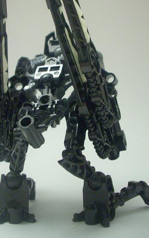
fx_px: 351
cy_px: 79
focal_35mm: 54
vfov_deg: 37.1
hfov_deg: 23.9
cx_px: 56
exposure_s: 1/4
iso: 295
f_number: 2.8
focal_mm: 6.2
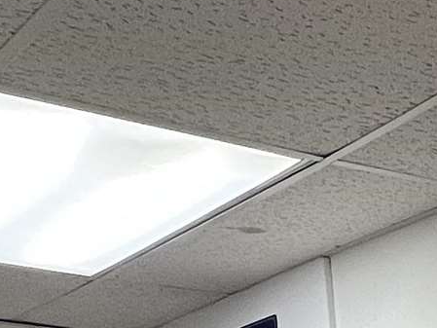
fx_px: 1124
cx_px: 712
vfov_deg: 12.7
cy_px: 795
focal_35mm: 89
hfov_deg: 18.6
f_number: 1.8
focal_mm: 1.57
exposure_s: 1/120
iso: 160
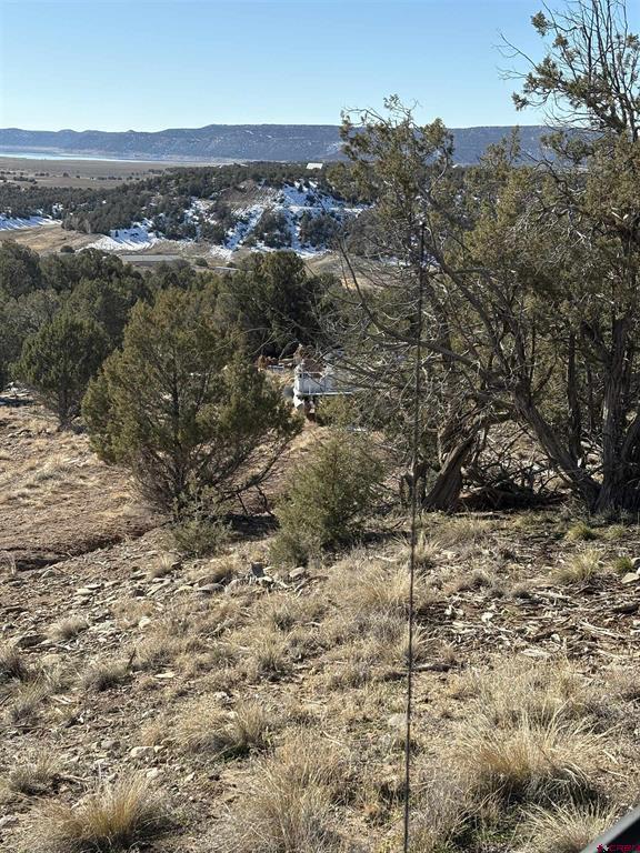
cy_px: 426
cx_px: 320
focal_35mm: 52
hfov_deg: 28.0
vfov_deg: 36.8
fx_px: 1282
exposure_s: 1/2212
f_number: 1.6
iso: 50
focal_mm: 5.96
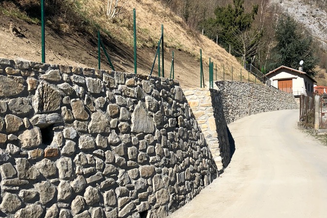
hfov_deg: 41.7
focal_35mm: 47
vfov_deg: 28.4
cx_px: 196
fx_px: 427
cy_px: 152
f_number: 1.8
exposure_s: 1/2667
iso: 20
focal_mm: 4
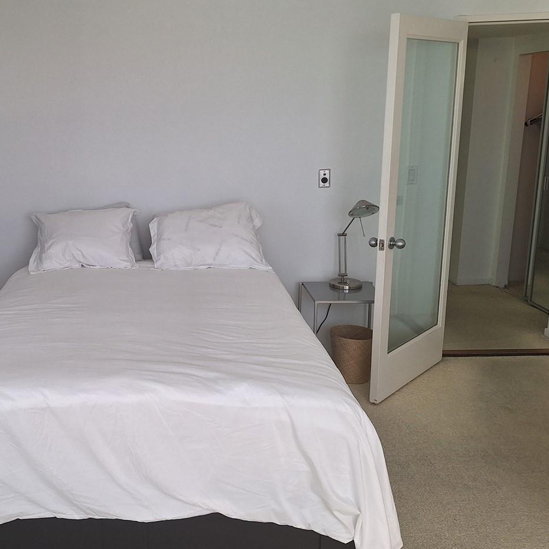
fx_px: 628
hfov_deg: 45.4
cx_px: 131
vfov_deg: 47.2
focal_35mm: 35
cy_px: 261
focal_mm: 5.54
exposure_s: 1/127
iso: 40
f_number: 1.8
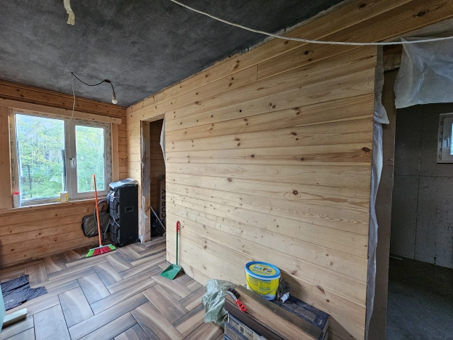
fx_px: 170
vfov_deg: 89.9
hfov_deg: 106.2
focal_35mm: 13
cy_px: 170
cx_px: 226
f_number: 2.2
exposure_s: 1/50
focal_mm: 2.2
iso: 250
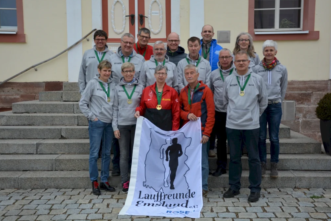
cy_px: 109
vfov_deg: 27.5
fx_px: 451
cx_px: 168
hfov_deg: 40.3
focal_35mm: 49
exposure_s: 1/1000
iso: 720
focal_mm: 32
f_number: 4.2
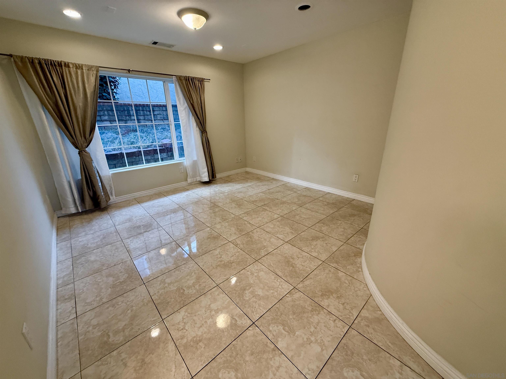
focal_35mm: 14
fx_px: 205
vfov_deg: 85.7
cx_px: 253
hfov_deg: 102.1
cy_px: 190
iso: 160
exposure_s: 1/60
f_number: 2.2
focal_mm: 2.22
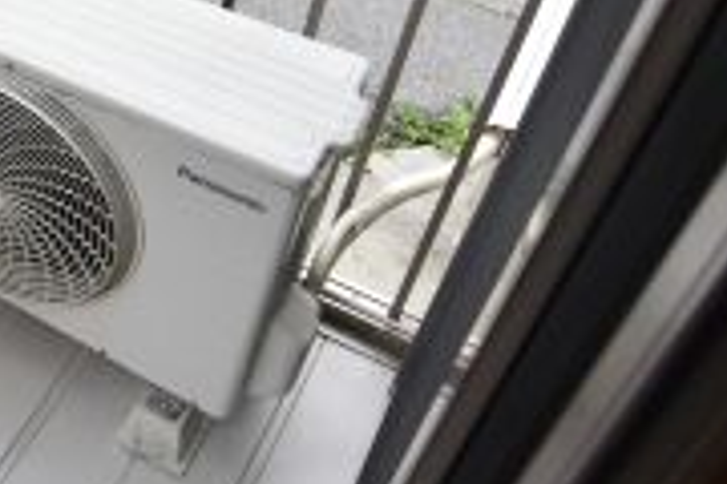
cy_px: 18
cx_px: -137
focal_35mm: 50
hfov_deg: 32.8
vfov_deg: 25.8
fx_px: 1010
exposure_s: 1/200
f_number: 7.1
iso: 400
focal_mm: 12
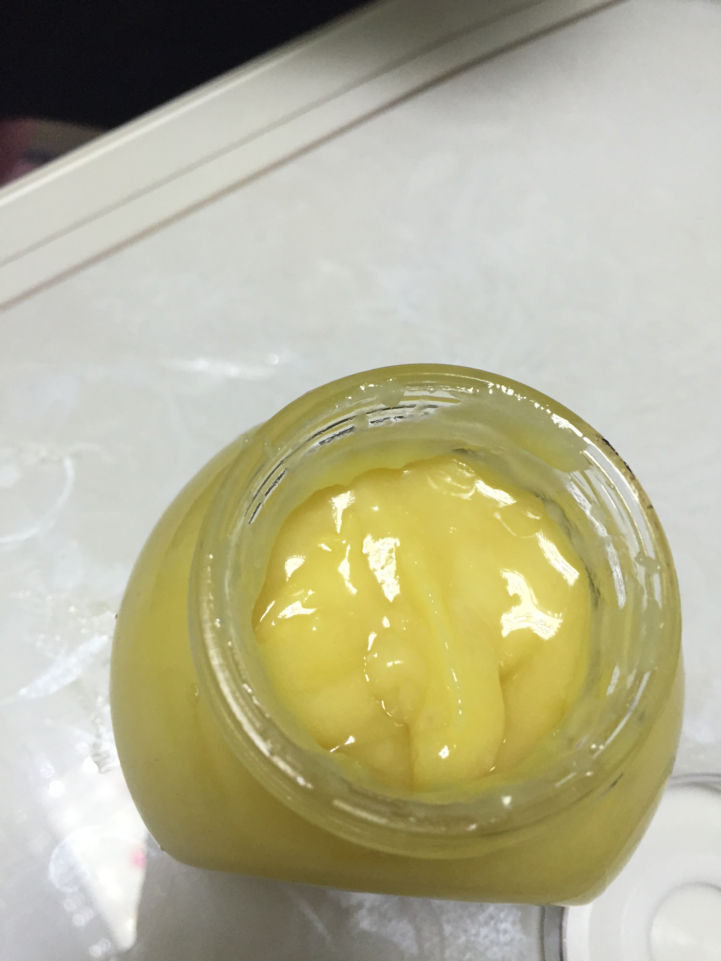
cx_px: 360
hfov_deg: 48.2
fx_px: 805
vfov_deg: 61.7
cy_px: 480
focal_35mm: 29
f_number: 2.2
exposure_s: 1/33
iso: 80
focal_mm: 4.15
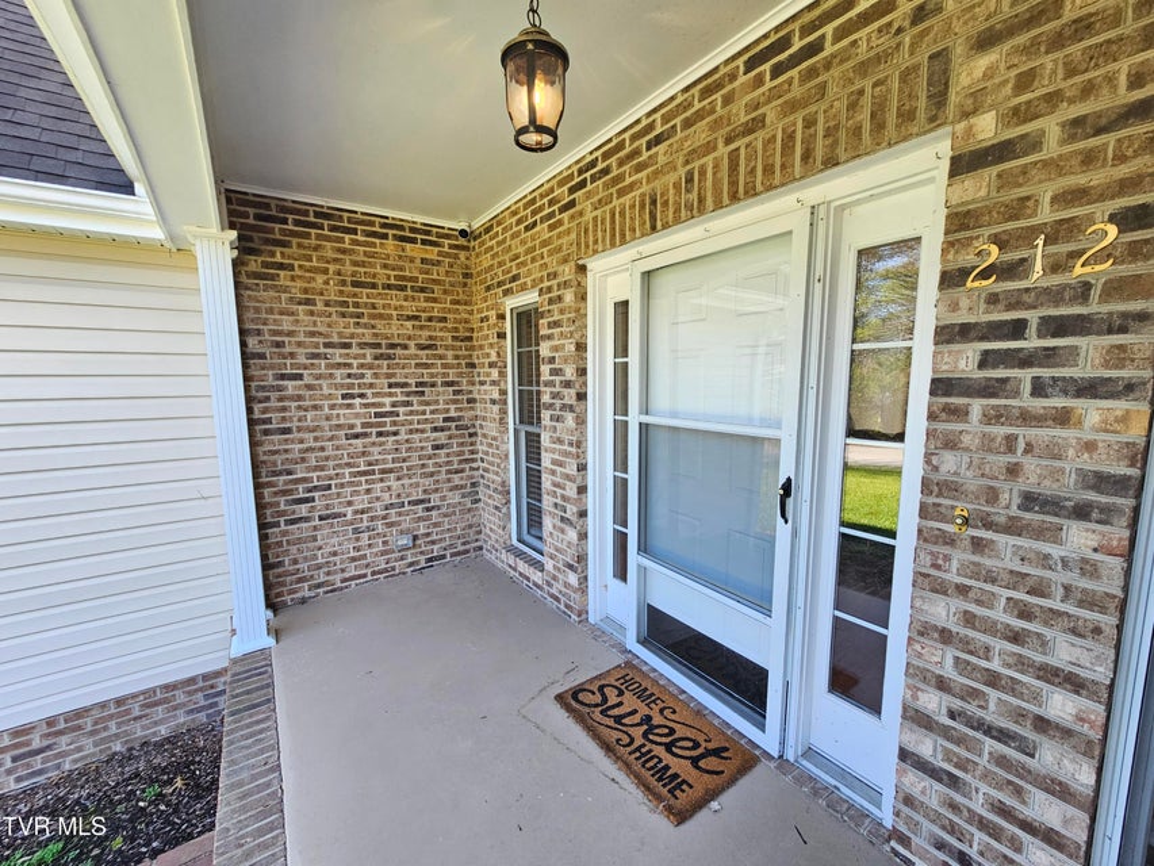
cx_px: 577
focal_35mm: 13
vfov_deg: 89.9
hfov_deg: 106.2
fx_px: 433
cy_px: 433
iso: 80
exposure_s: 1/120
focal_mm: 2.2
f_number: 2.2
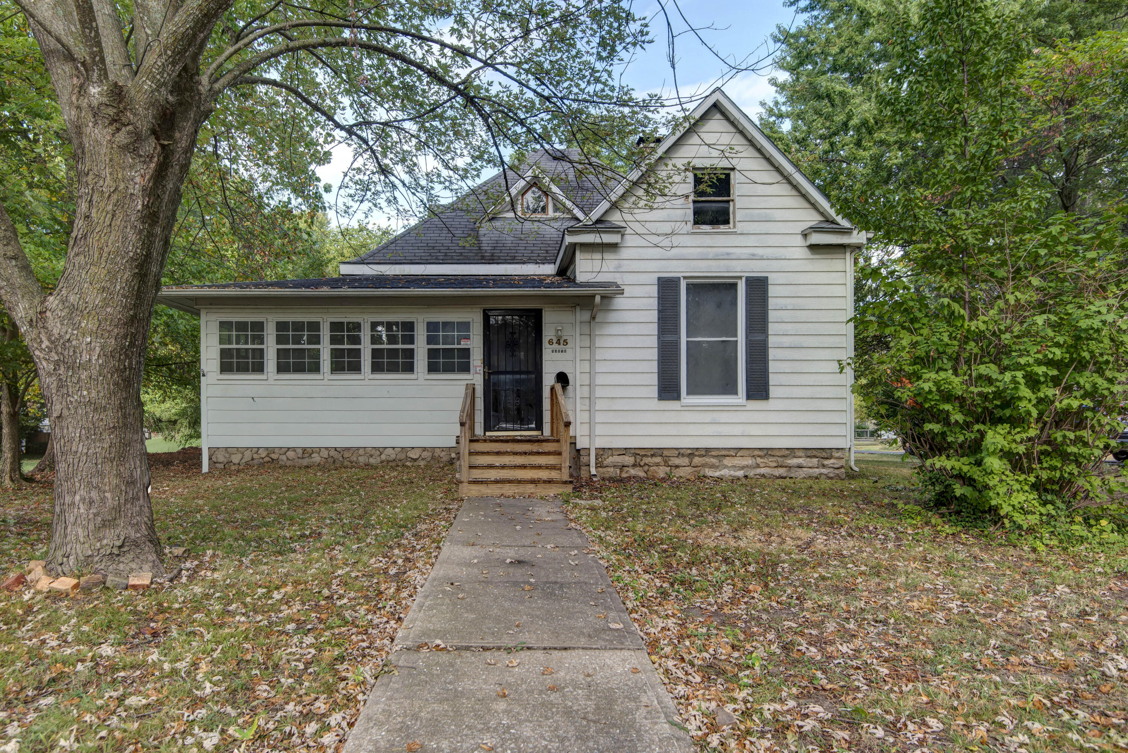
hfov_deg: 81.2
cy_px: 376
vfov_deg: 59.5
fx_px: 658
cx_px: 564
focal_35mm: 21
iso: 100
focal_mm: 21
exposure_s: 1/80
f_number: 6.3
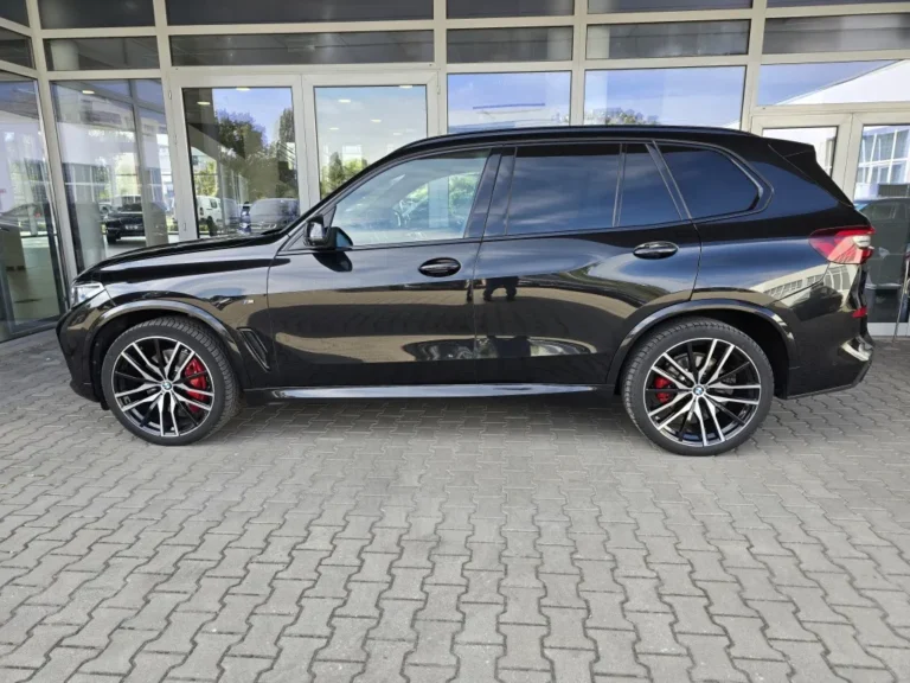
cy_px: 342
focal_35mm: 23
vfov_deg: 58.9
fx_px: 605
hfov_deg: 73.9
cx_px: 455
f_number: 1.7
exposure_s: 1/180
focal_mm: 6.3
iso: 25
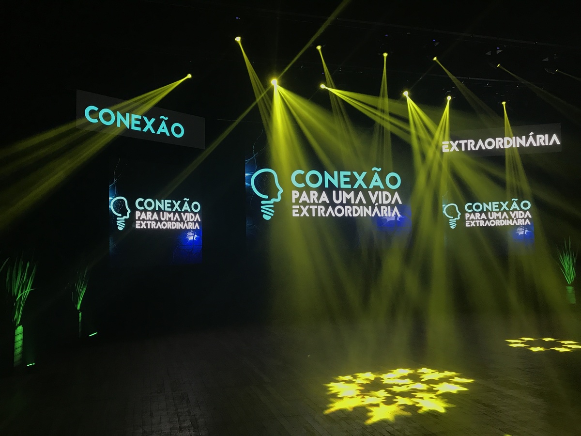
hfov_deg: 63.4
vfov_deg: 49.7
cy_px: 218
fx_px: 470
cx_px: 290
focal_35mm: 28
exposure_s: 1/20
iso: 40
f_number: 1.8
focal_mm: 3.99
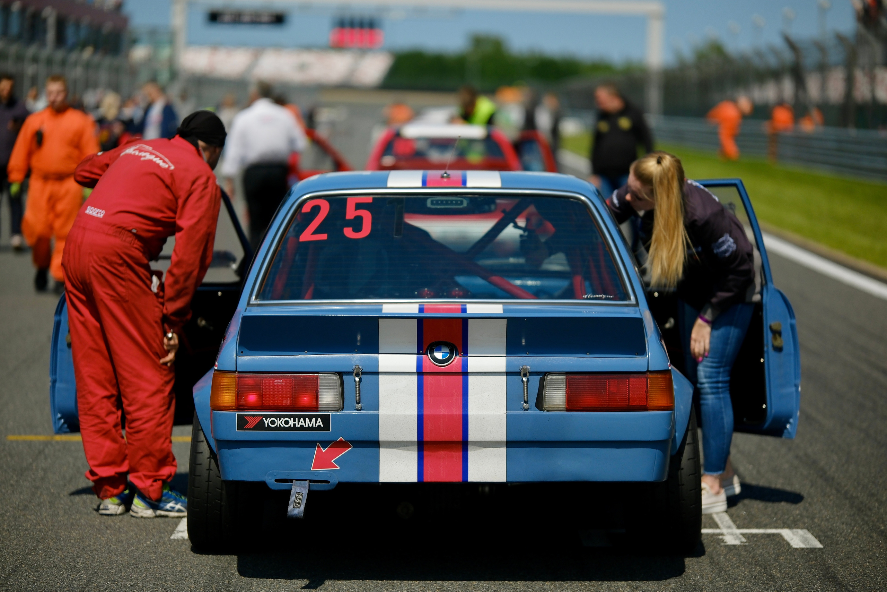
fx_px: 2784
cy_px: 296
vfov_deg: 12.1
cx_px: 444
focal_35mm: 113
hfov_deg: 18.1
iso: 160
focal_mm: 75
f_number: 1.2
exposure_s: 1/32000
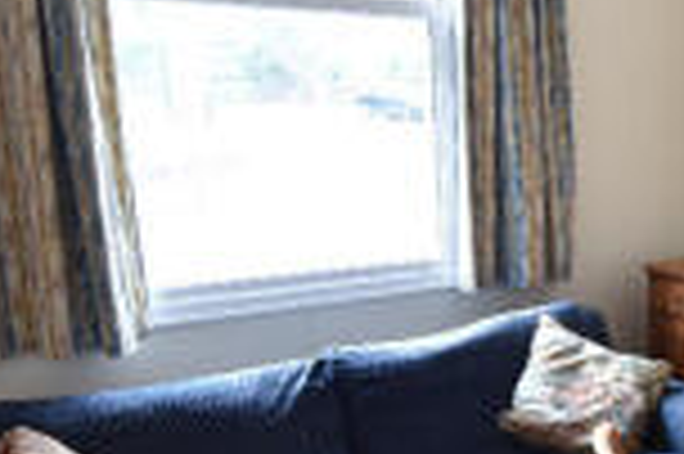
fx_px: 949
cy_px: 389
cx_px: 720
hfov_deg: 35.0
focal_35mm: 50
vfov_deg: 26.2
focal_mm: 16
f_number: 4
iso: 400
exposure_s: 1/25
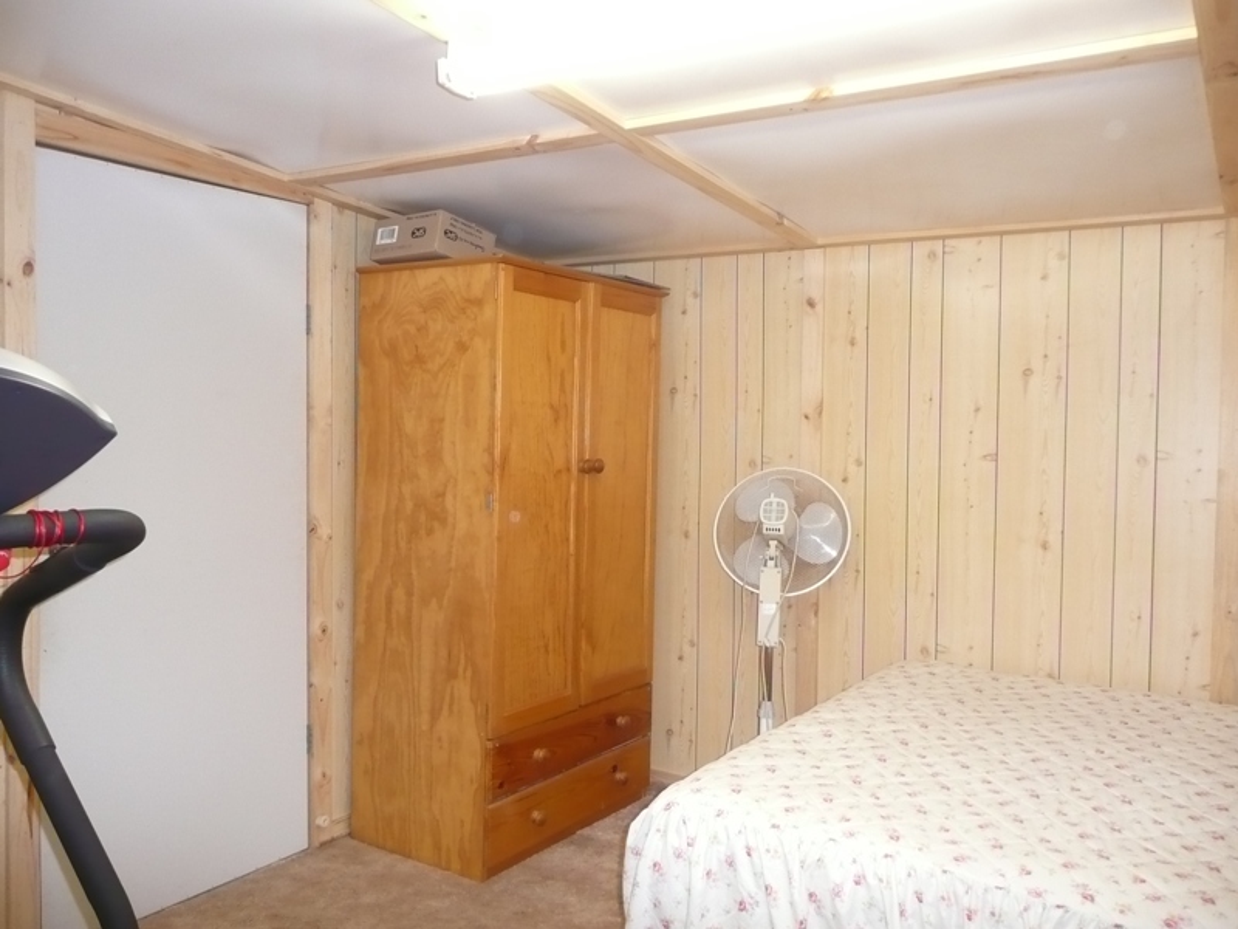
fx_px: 1001
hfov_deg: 63.4
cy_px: 464
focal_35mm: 28
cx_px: 619
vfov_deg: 49.7
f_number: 3.3
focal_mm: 4.6
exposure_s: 1/30
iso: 320
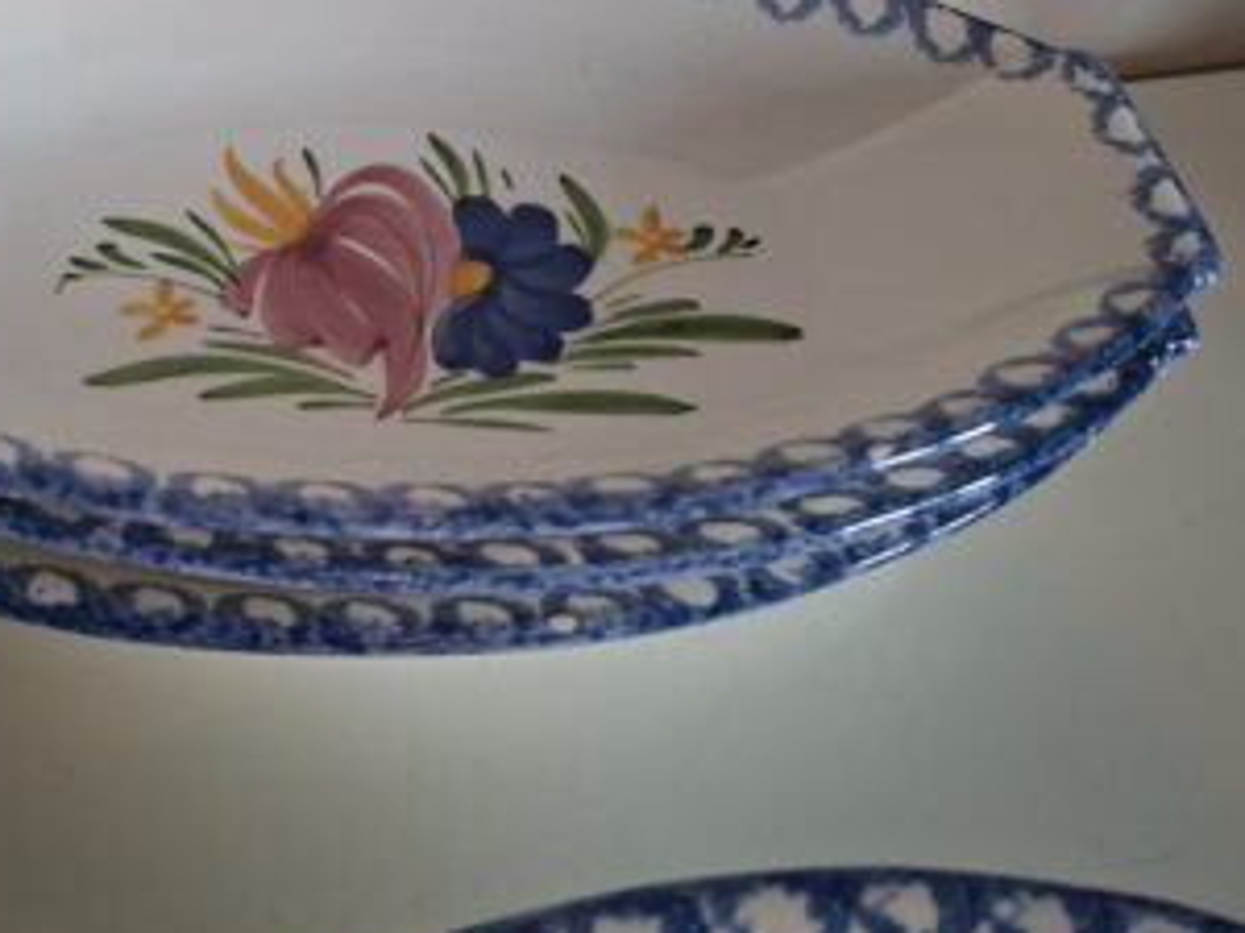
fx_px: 1654
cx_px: 324
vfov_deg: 30.4
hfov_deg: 40.2
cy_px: 133
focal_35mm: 46
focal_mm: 5.54
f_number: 1.8
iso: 200
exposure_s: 1/50
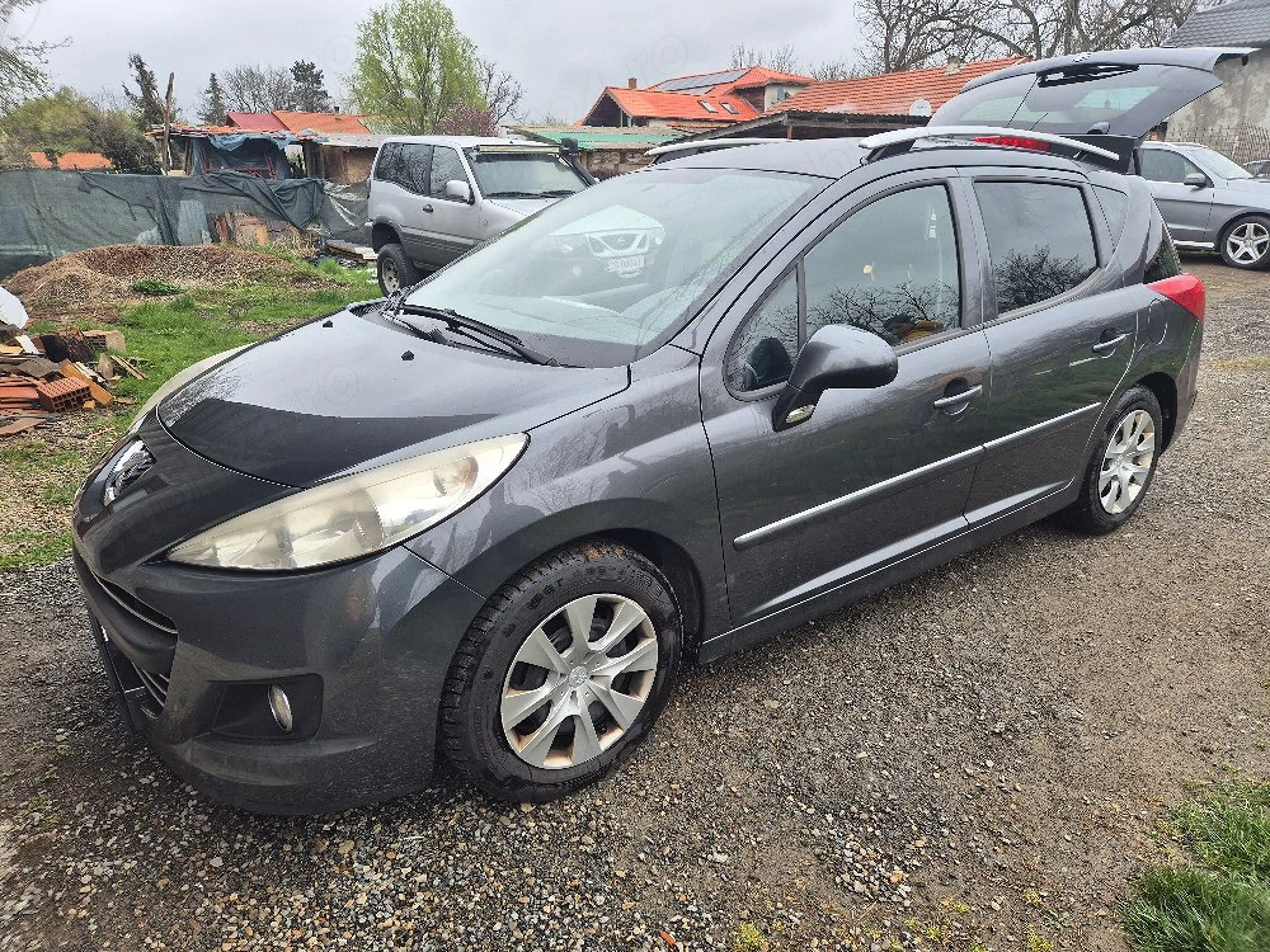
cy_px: 476
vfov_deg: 58.9
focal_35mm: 23
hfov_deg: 73.9
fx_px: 844
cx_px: 635
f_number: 1.8
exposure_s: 1/204
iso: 25
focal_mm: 5.4
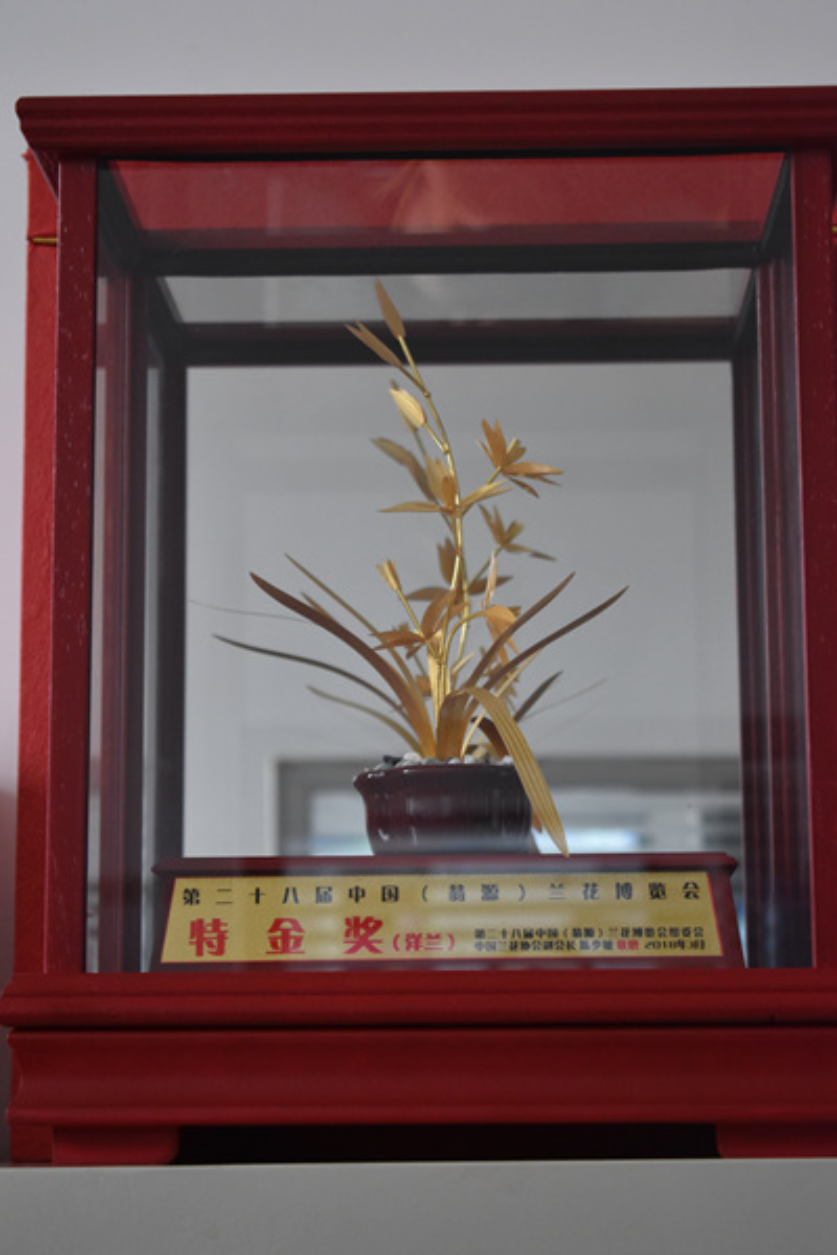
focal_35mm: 82
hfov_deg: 16.6
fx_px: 2877
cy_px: 628
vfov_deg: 24.6
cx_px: 418
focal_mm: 55
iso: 1400
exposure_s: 1/60
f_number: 5.6
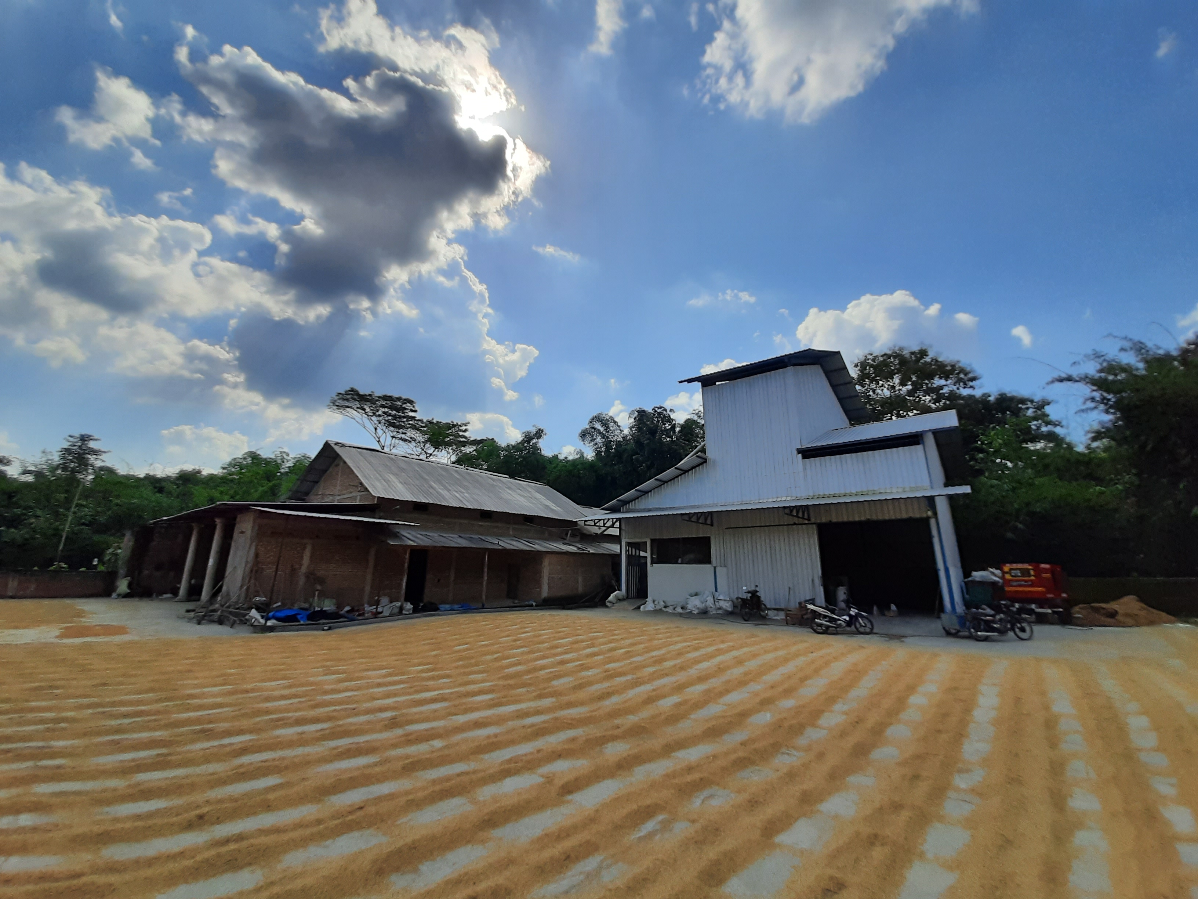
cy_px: 450
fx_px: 450
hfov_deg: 106.2
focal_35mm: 13
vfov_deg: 89.9
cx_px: 599
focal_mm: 1.42
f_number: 2.2
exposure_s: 1/2857
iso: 40
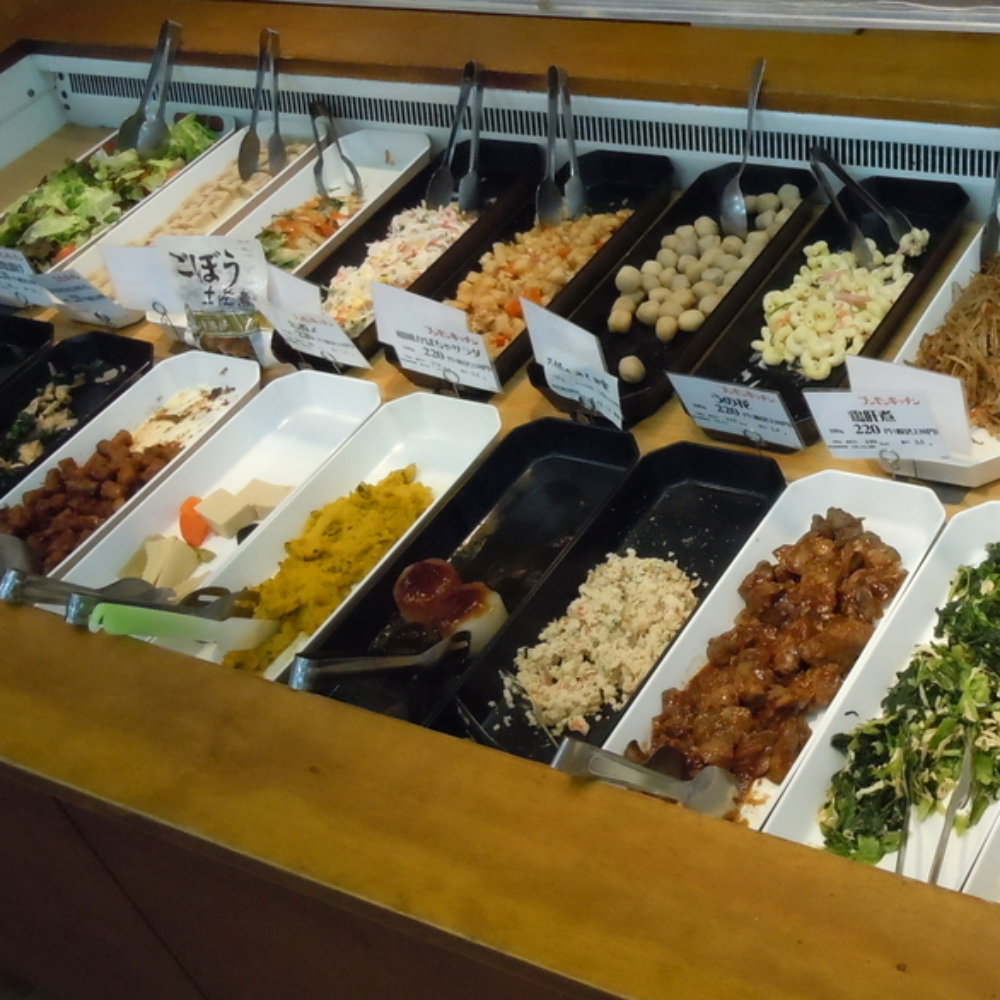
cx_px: 816
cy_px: 433
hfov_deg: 32.4
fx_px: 1667
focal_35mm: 51
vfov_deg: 33.3
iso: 640
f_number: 4
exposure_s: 1/125
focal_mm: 5.9
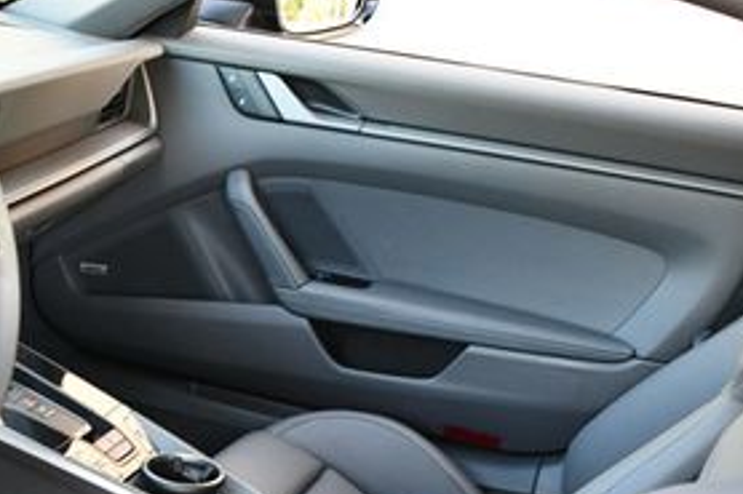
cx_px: 80
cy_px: 550
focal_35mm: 83
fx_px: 1712
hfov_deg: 23.8
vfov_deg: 16.0
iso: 800
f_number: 3.5
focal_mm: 18
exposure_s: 1/125
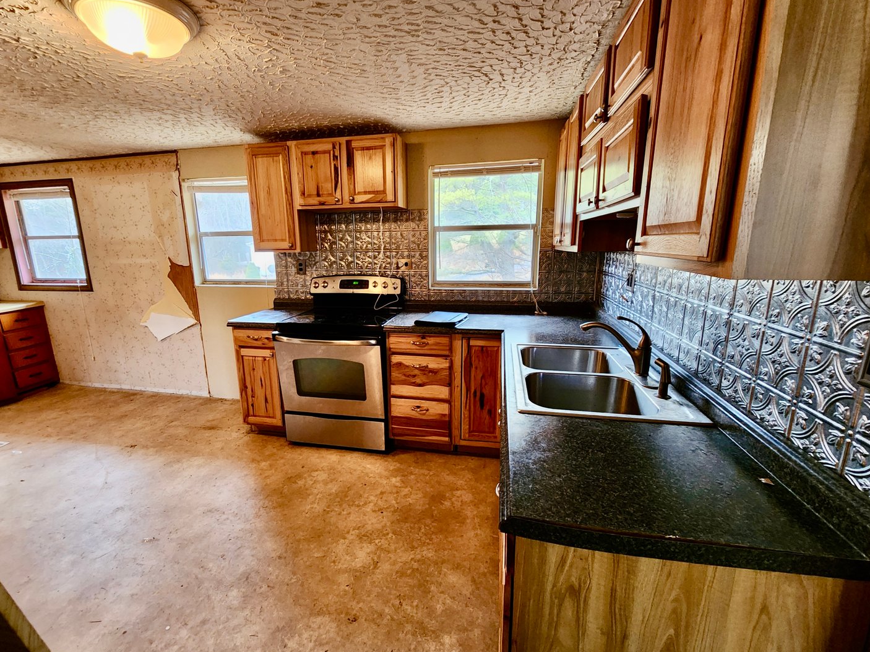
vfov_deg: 85.7
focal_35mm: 14
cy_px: 325
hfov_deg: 102.0
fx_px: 352
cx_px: 409
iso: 400
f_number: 2.2
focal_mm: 2.2
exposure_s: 1/30
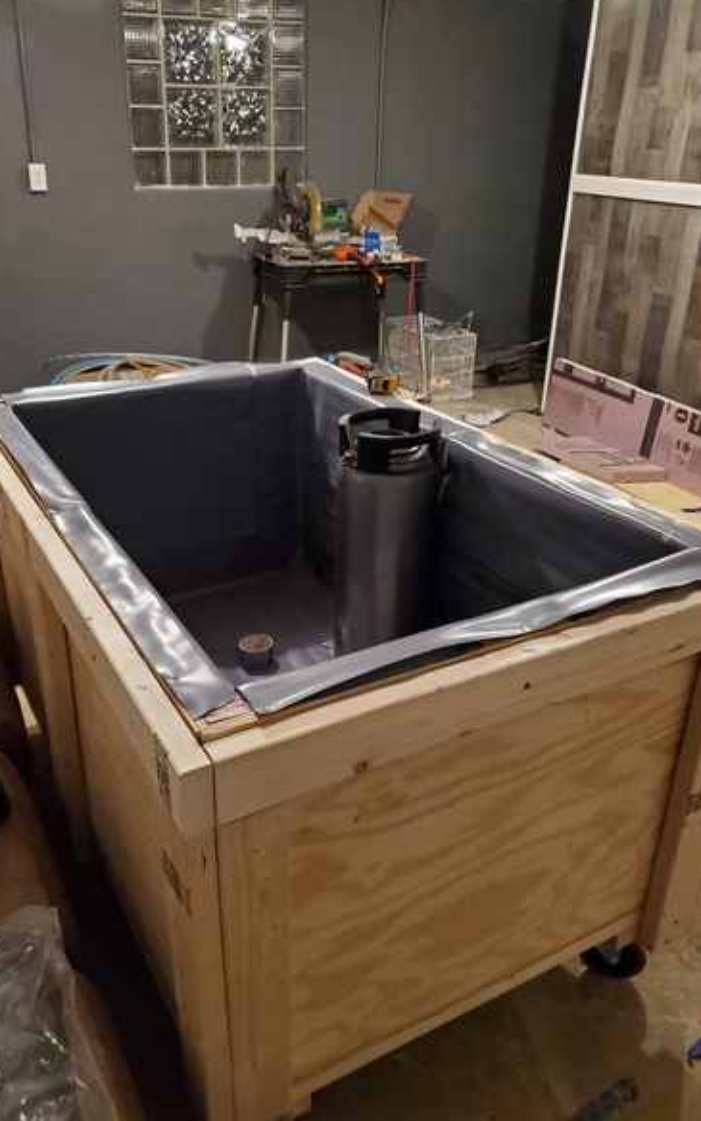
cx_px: 324
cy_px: 557
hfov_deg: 44.5
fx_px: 856
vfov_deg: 66.5
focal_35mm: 28
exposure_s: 1/33
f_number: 1.5
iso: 640
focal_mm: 4.3
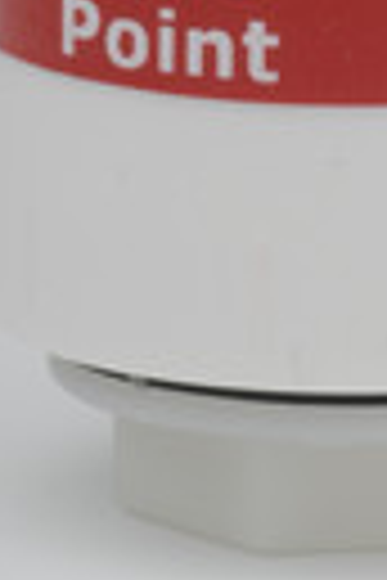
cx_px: 277
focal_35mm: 417
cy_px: -351
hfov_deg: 3.3
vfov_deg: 4.9
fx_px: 6724
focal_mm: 60
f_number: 36
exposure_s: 1/320
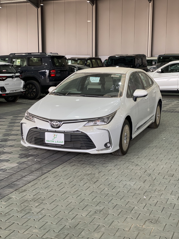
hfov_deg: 28.0
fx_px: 359
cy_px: 120
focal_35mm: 52
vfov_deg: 36.8
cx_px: 90
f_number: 2
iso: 32
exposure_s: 1/122
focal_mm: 6
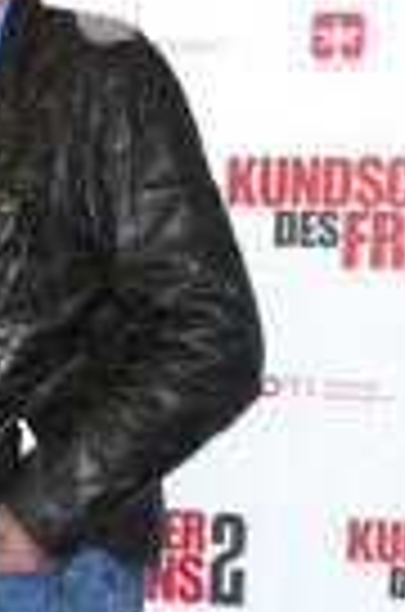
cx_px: -122
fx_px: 1900
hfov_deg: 11.8
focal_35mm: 112
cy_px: 612
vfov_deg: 17.9
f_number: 6.3
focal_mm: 38
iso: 1600
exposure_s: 1/125
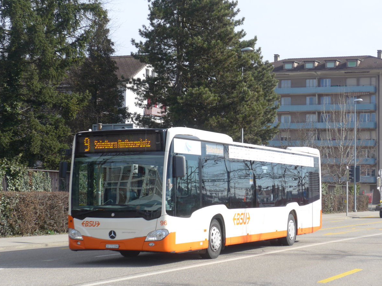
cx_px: 190
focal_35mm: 81
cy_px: 142
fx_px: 894
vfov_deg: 18.2
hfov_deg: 24.1
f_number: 4.4
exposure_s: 1/400
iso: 80
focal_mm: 16
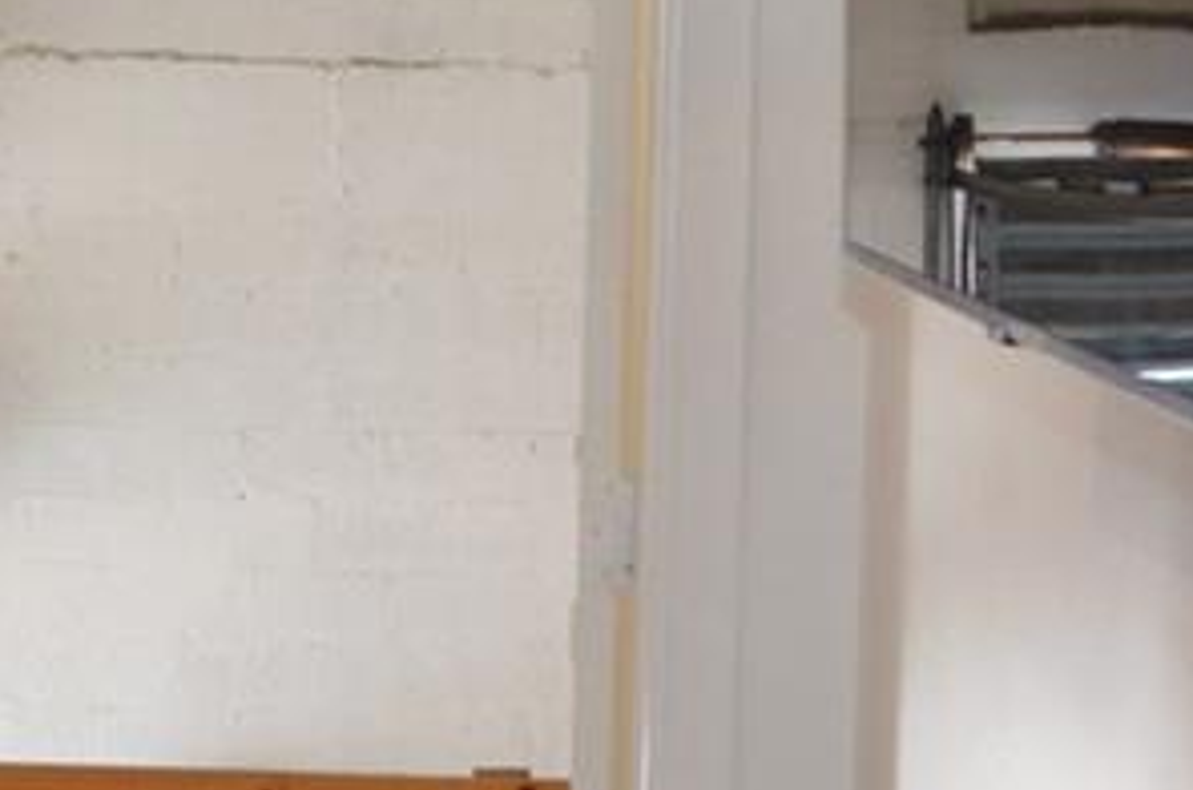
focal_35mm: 146
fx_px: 4828
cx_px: 439
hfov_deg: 14.1
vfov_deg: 9.3
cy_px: 538
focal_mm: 18
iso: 900
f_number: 3.5
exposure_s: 1/60
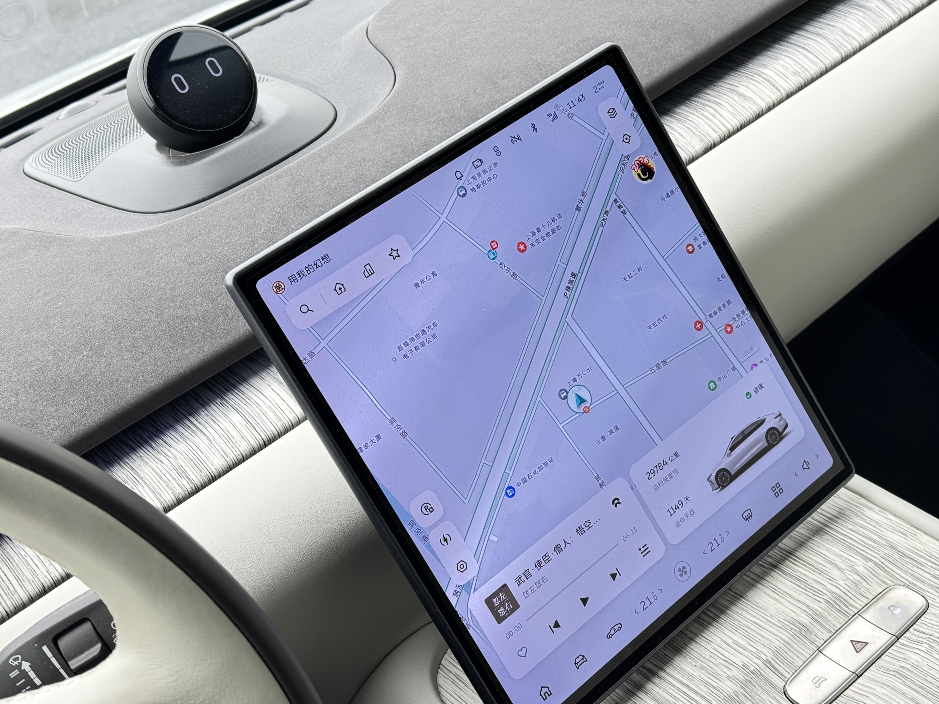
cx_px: 470
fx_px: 1302
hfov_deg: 39.7
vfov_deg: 30.3
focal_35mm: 48
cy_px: 352
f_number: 1.78
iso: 64
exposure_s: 1/131
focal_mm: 6.76
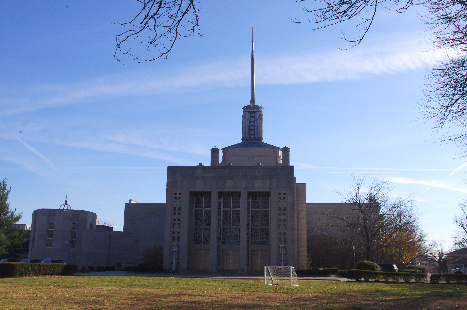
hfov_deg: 53.2
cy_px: 155
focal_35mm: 36
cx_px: 234
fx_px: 466
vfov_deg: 36.8
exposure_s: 1/200
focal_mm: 24.38
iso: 200
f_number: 14
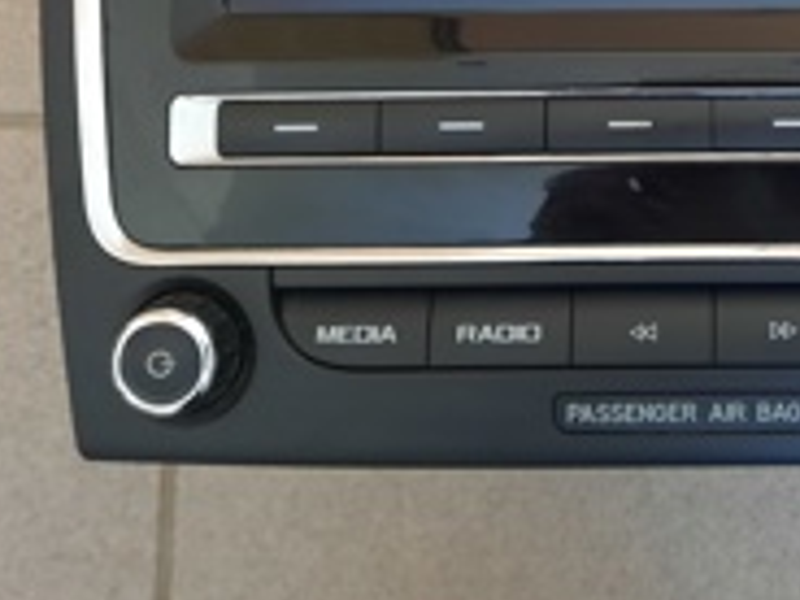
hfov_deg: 32.3
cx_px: 704
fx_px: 1317
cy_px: 20
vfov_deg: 24.6
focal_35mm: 57
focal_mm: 4.6
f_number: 2
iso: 500
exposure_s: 1/25
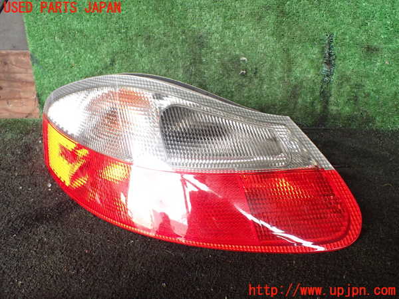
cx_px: 200
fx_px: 346
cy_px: 150
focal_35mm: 30
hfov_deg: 60.0
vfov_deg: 46.8
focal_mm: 5.4
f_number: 2.3
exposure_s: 1/125
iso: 500
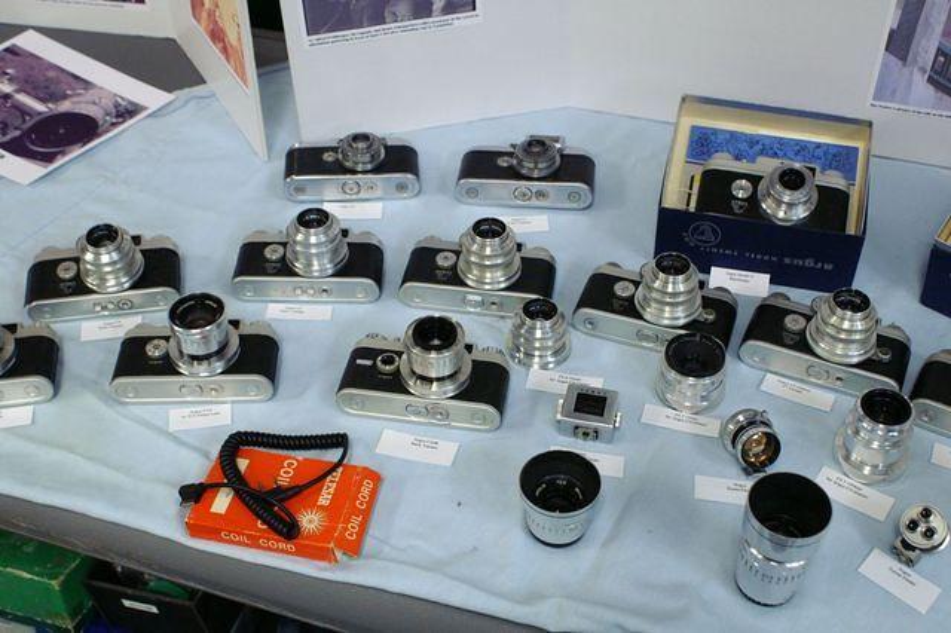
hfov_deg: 46.4
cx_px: 476
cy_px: 316
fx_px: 1109
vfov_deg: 31.9
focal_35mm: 42
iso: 1600
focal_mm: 28
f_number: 4.5
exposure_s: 1/80
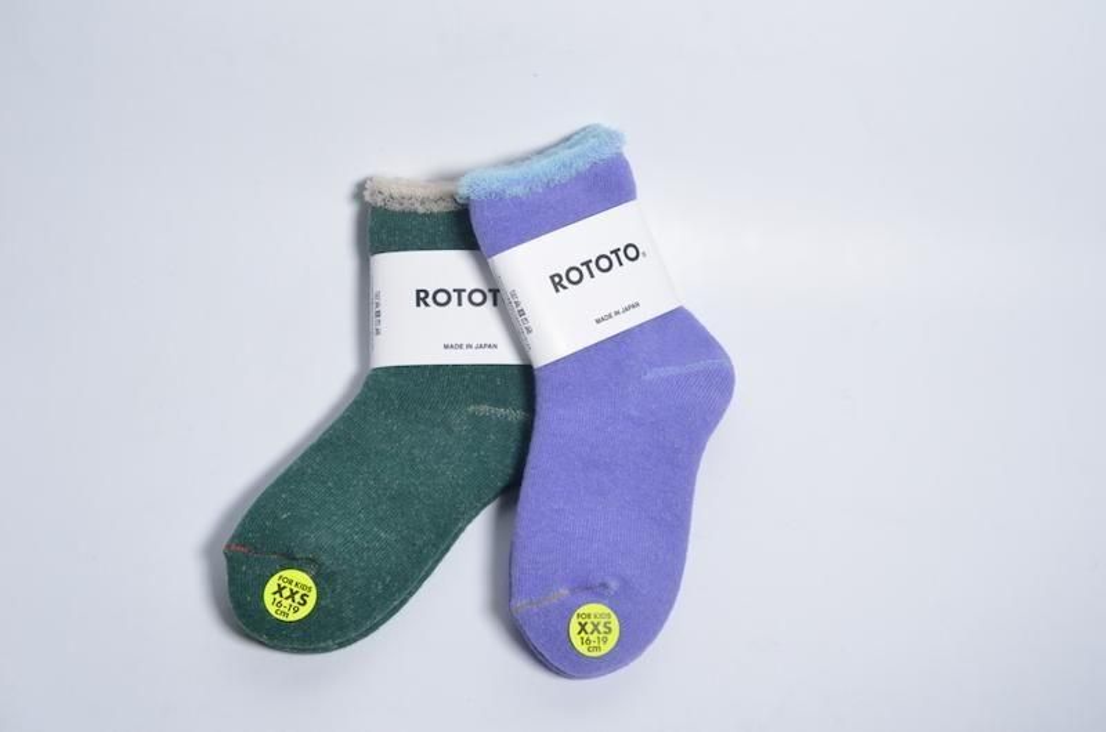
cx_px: 553
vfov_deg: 22.5
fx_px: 1840
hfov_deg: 33.5
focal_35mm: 60
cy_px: 366
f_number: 5.6
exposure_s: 1/125
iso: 800
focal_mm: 40
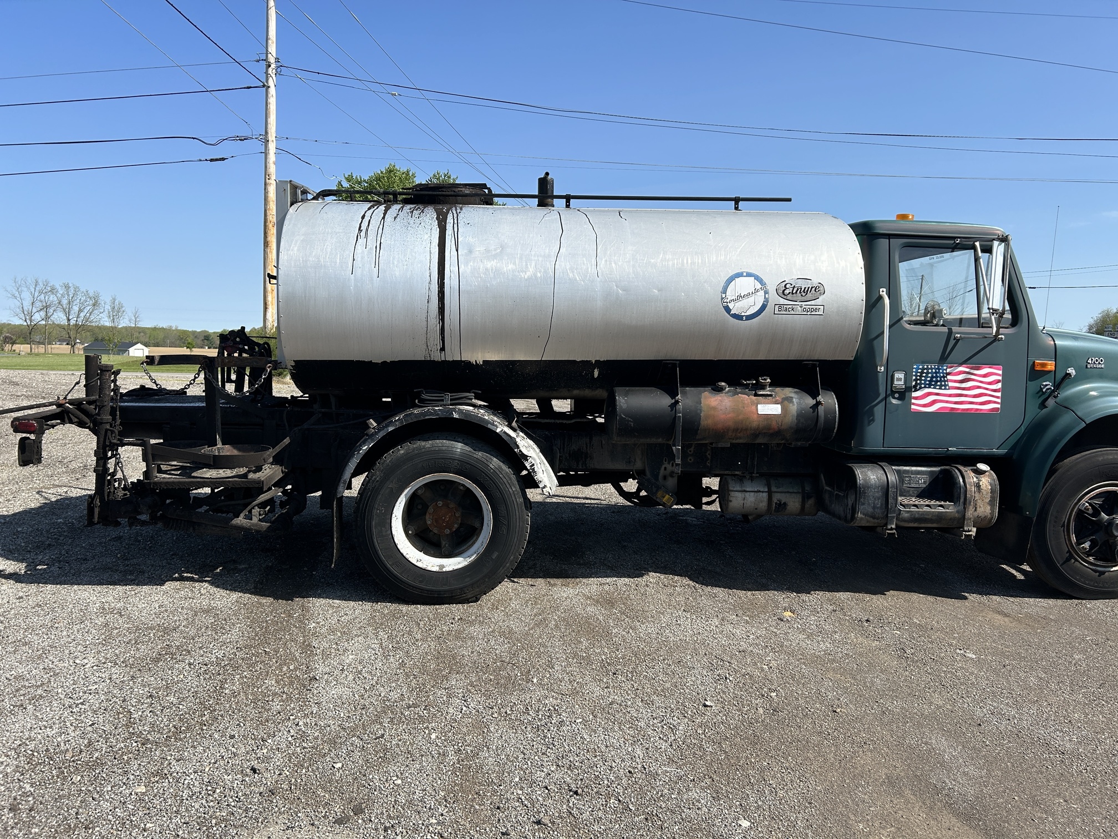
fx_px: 840
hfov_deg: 67.3
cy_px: 420
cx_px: 559
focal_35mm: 26
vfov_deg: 53.1
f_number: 1.5
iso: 50
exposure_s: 1/3571
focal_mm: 5.7
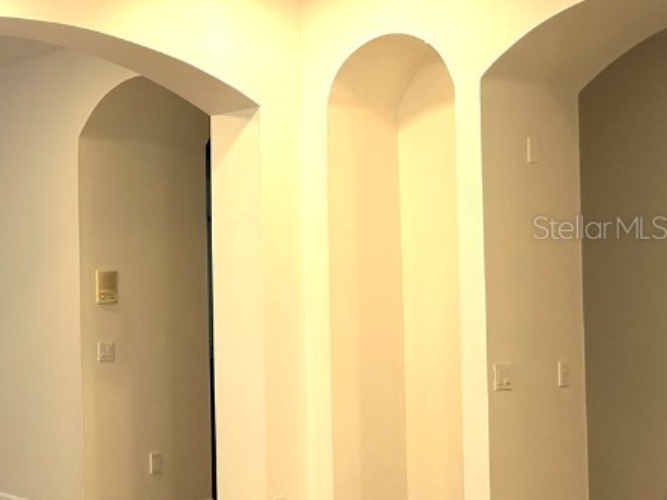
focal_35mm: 60
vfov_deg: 24.4
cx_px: -95
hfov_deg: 28.7
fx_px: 1156
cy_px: 227
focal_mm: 5.7
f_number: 1.5
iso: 64
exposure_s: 1/120
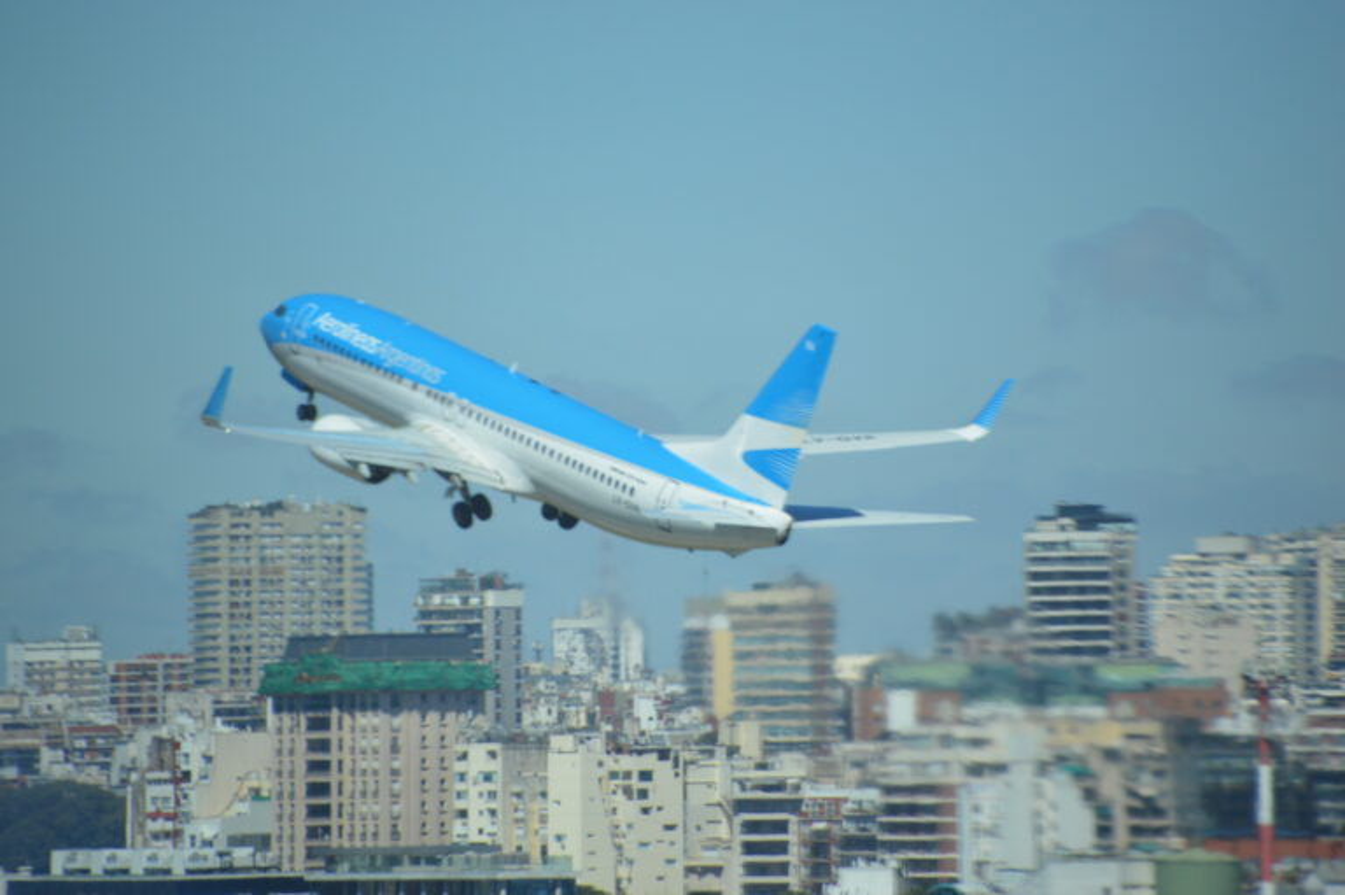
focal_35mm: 450
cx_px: 672
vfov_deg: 3.1
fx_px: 16801
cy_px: 448
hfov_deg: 4.6
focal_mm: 300
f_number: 6.3
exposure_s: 1/1250
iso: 400
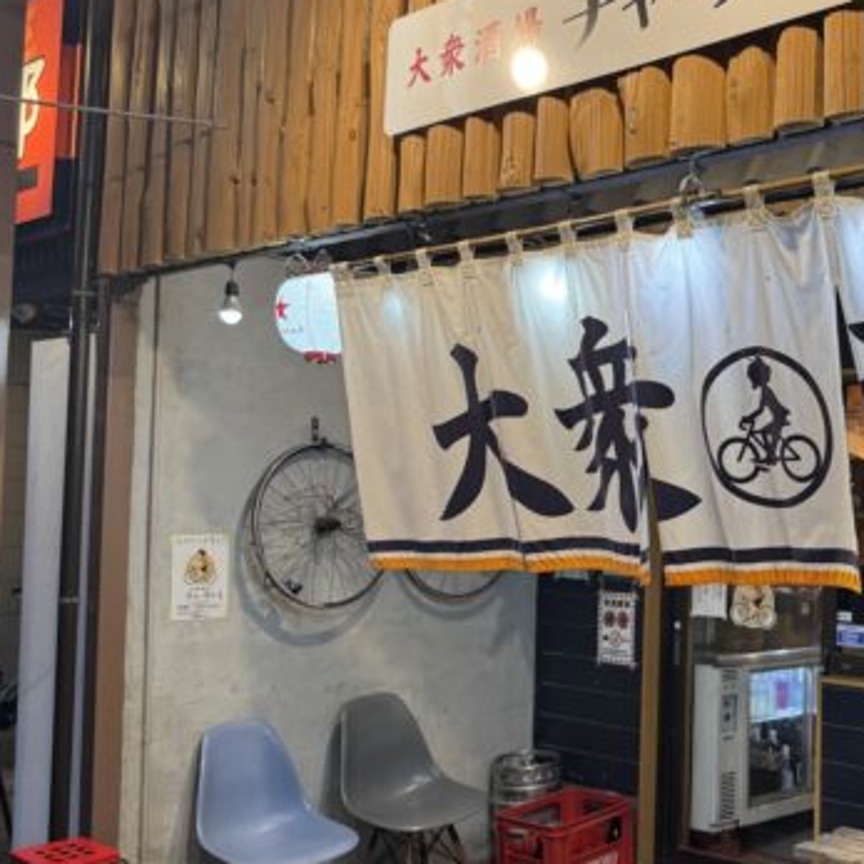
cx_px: 722
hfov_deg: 34.7
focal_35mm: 47
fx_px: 1327
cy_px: 446
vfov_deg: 36.1
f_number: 1.78
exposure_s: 1/100
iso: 160
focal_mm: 6.76
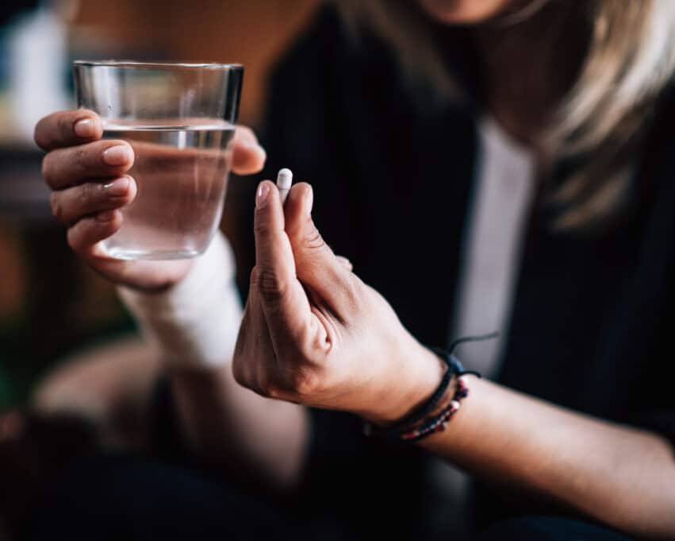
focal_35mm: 96
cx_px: 286
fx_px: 1918
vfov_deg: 16.0
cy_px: 270
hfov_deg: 19.9
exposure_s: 1/200
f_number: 1.8
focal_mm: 85
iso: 64
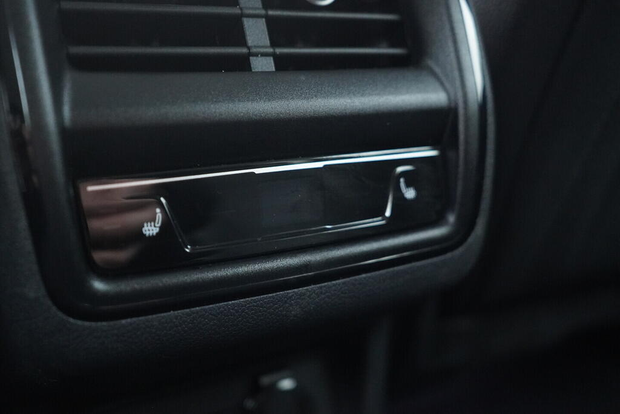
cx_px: 310
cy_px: 207
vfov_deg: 36.9
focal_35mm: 36
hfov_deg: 53.1
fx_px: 620
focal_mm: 24
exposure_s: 1/40
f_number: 2.8
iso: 5000
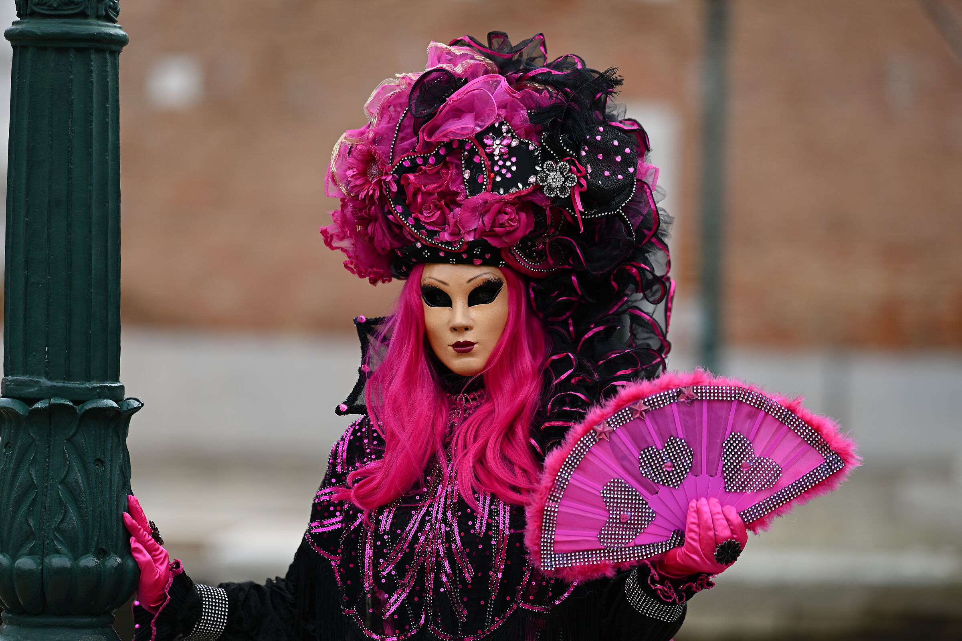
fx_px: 3607
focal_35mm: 135
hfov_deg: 15.2
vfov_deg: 10.2
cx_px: 481
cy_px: 320
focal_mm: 135
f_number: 2
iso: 125
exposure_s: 1/1600
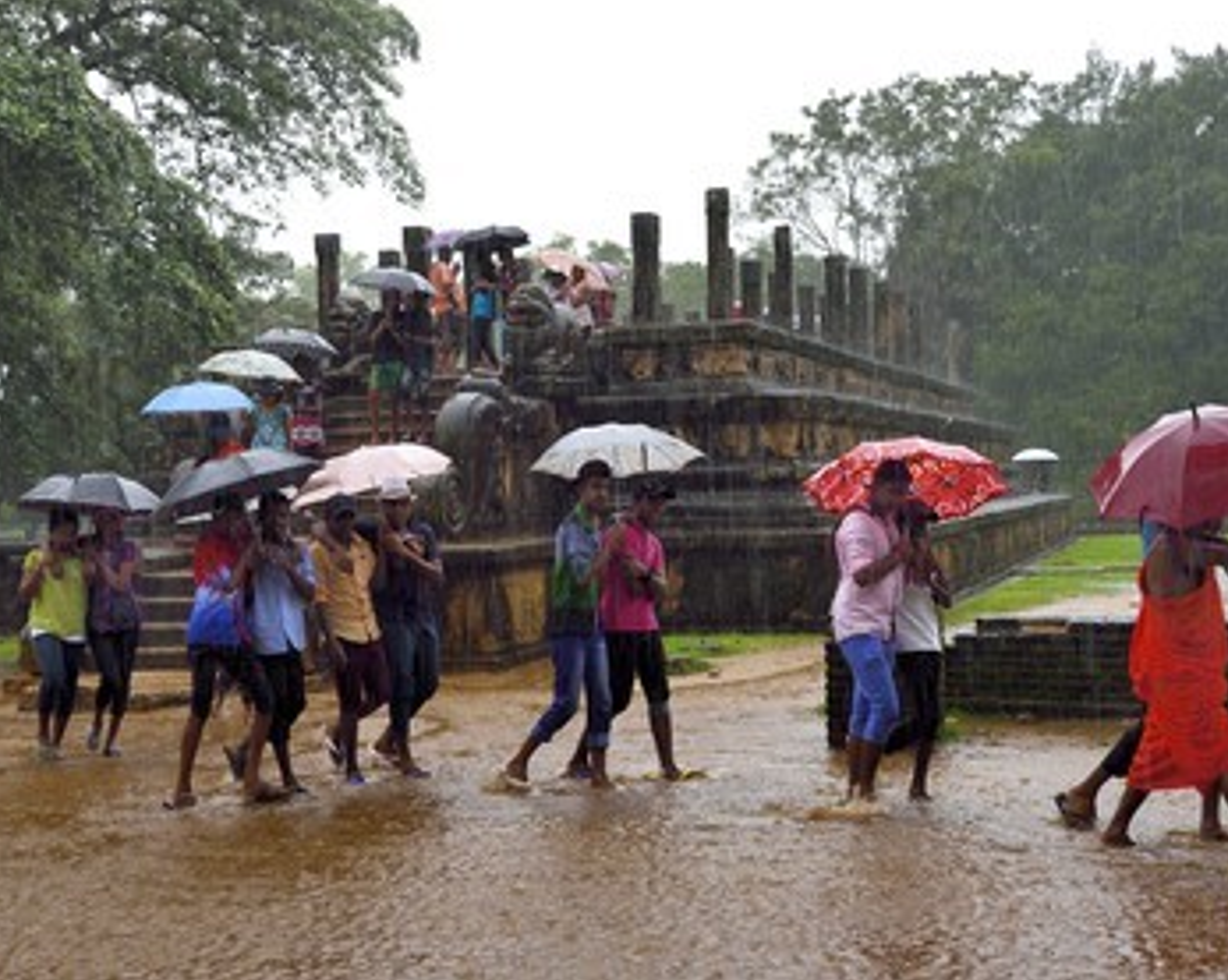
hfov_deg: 37.3
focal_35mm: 50
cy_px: 488
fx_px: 1816
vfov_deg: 30.2
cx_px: 697
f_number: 11
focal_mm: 44
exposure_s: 1/100
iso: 1600
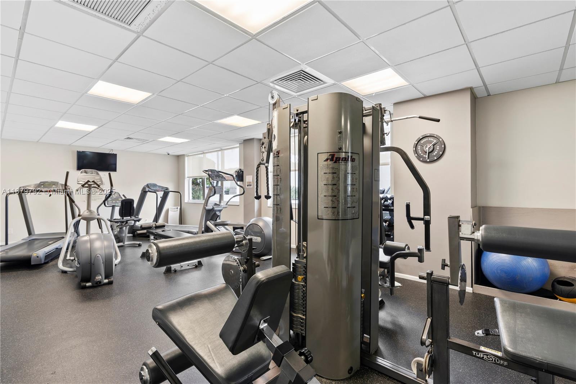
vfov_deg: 73.7
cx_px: 288
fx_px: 256
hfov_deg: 96.7
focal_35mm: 16
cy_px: 192
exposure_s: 3.2
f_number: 9
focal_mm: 16
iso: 100
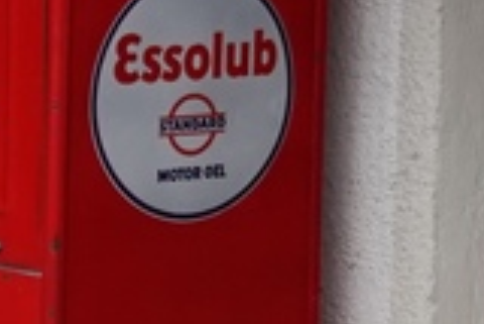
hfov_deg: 3.6
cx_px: -345
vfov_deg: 2.4
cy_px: 675
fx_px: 7657
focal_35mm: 569
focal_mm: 27.98
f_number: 4
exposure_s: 1/640
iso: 125
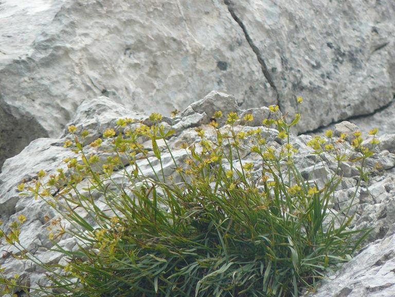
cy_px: 148
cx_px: 198
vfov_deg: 3.4
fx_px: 4930
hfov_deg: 4.6
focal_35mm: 432
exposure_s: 1/160
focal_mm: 72
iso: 100
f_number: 4
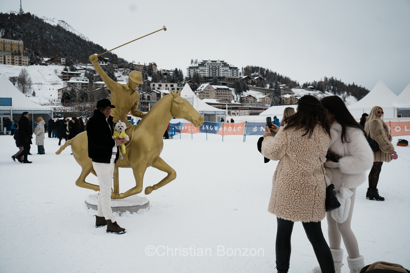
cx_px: 205
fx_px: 375
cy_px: 136
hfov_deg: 57.4
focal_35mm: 33
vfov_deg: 40.1
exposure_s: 1/800
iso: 100
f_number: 5
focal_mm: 32.9
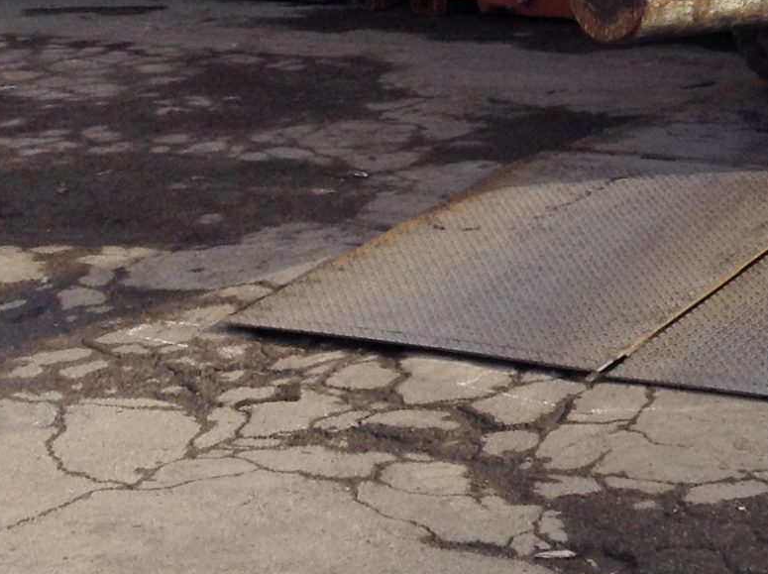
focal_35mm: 109
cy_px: -215
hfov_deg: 17.3
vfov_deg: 13.0
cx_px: 910
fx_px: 2415
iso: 32
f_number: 2.4
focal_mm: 3.3
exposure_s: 1/794
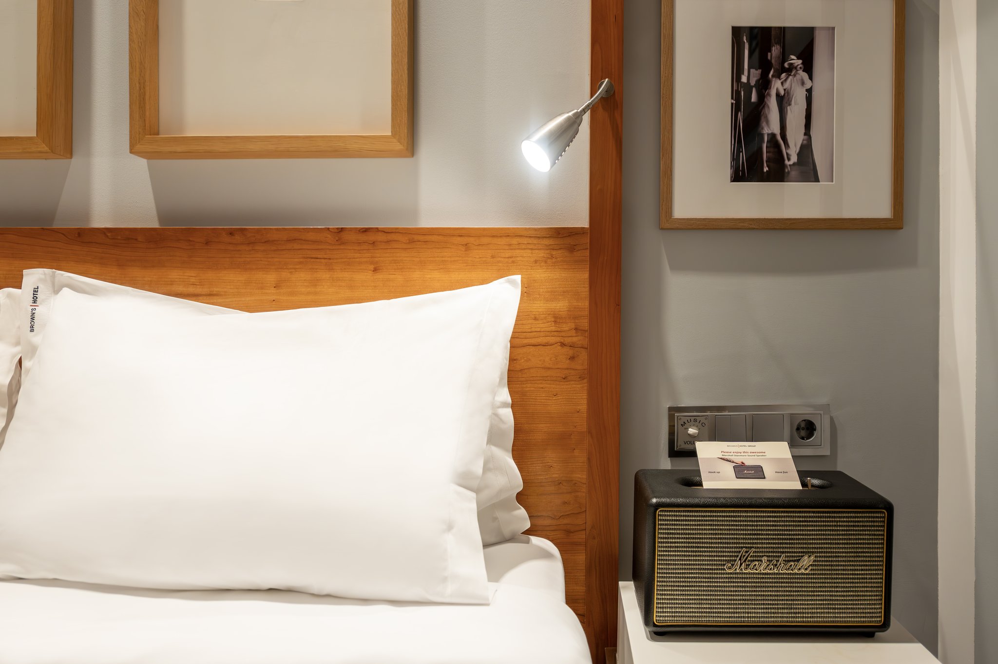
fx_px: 665
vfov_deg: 53.1
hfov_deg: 73.8
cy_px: 332
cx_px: 499
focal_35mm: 24
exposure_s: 1/125
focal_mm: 24
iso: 1000
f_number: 2.8
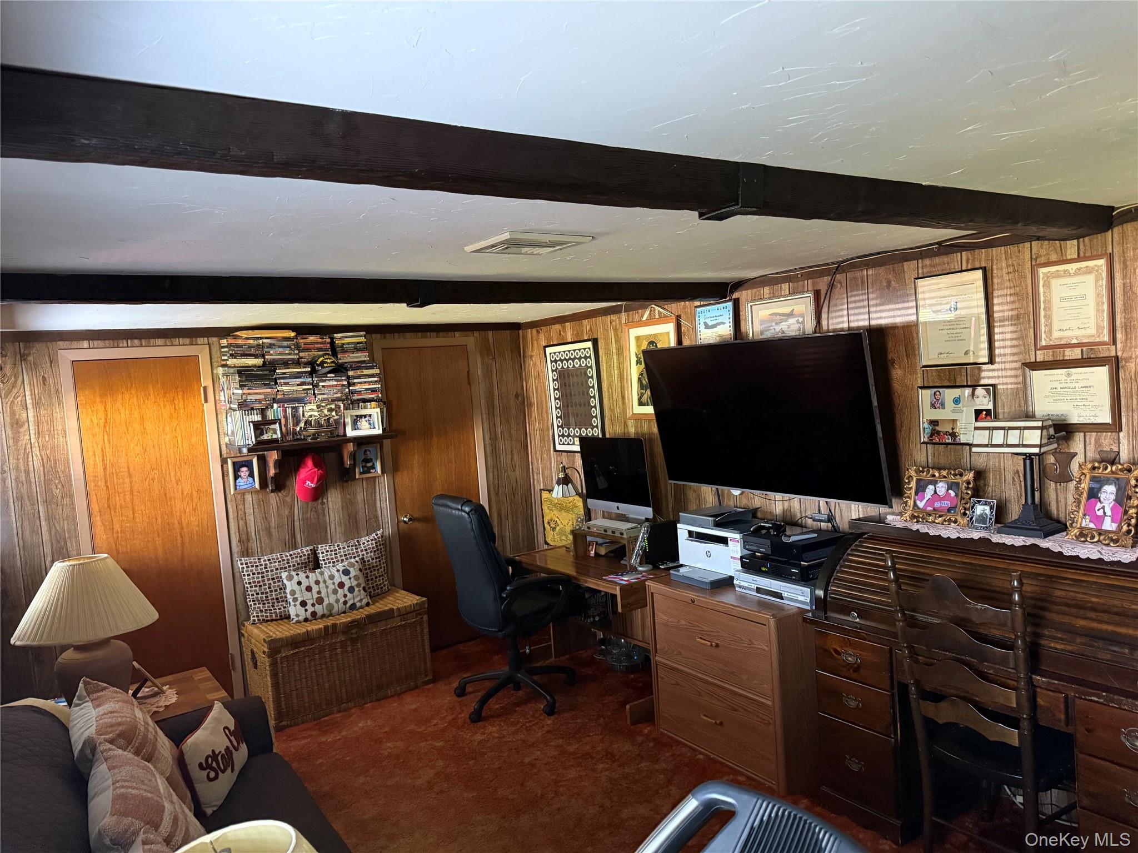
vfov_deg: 56.8
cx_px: 569
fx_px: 789
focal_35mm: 24
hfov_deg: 71.6
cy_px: 426
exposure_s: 1/40
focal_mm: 6.76
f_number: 1.78
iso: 1000
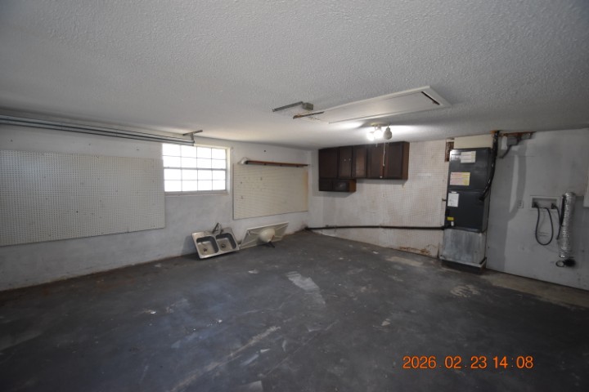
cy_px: 196
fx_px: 245
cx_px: 294
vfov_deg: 77.3
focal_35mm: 15
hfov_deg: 100.4
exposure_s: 1/90
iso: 800
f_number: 3.5
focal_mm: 10
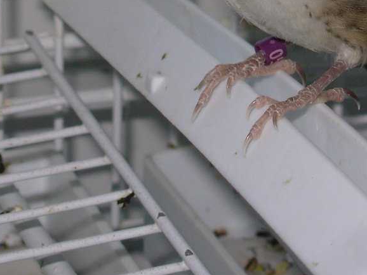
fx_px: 1962
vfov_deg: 8.0
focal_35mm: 185
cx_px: 225
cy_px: -54
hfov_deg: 10.7
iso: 50
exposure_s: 1/49.4
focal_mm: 12.5
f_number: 3.6
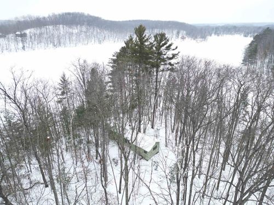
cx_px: 137
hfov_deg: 71.6
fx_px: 190
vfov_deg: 56.8
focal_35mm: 24
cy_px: 102
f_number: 1.7
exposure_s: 1/100
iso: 100
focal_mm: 6.72
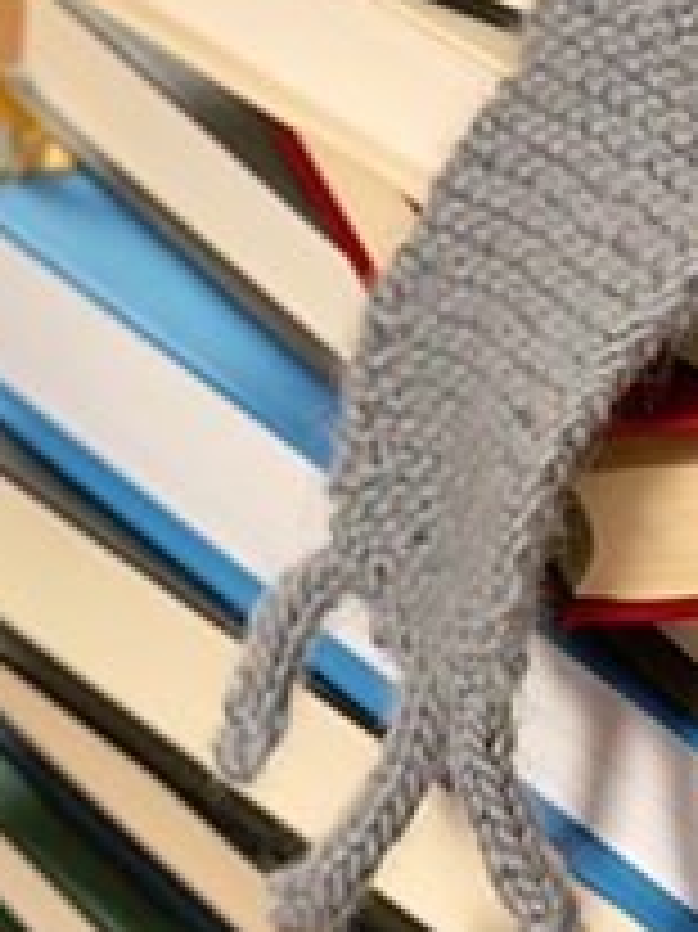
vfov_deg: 5.1
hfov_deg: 3.8
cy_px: 428
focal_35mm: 386
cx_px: 878
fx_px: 10388
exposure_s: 1/250
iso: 3200
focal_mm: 60
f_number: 4
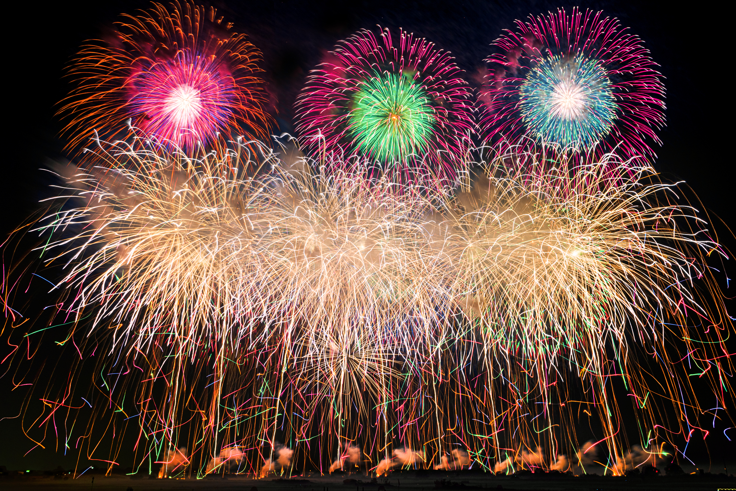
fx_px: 491
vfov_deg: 53.1
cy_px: 246
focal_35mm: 24
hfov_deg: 73.7
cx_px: 368
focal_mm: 24
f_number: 13
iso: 100
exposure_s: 4.8
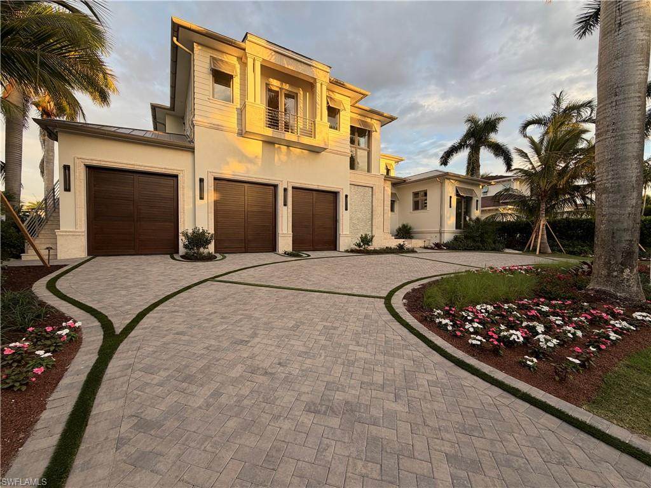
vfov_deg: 85.7
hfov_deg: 102.1
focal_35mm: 14
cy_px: 244
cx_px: 326
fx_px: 263
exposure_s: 1/131
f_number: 2.2
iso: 40
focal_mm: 2.22
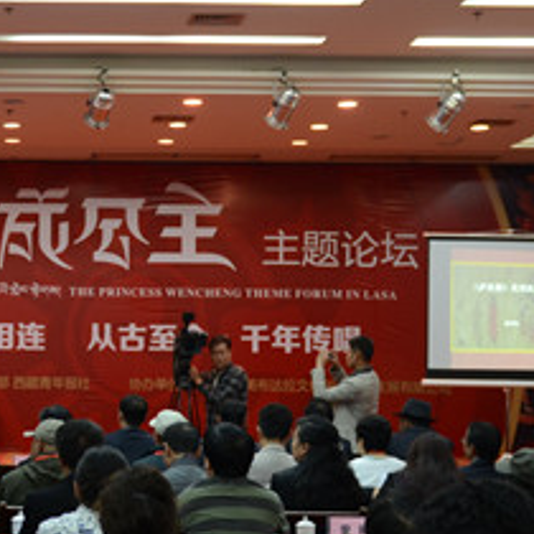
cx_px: -38
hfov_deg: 18.6
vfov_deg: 19.3
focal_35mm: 90
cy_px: 333
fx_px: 1571
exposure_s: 1/60
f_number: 2.8
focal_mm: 24
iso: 500
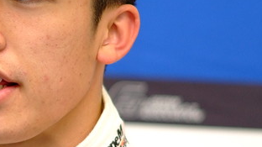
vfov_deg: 1.9
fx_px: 4533
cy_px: 49
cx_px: -11
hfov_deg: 3.3
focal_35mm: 653
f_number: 2.8
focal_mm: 180
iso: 800
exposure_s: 1/250
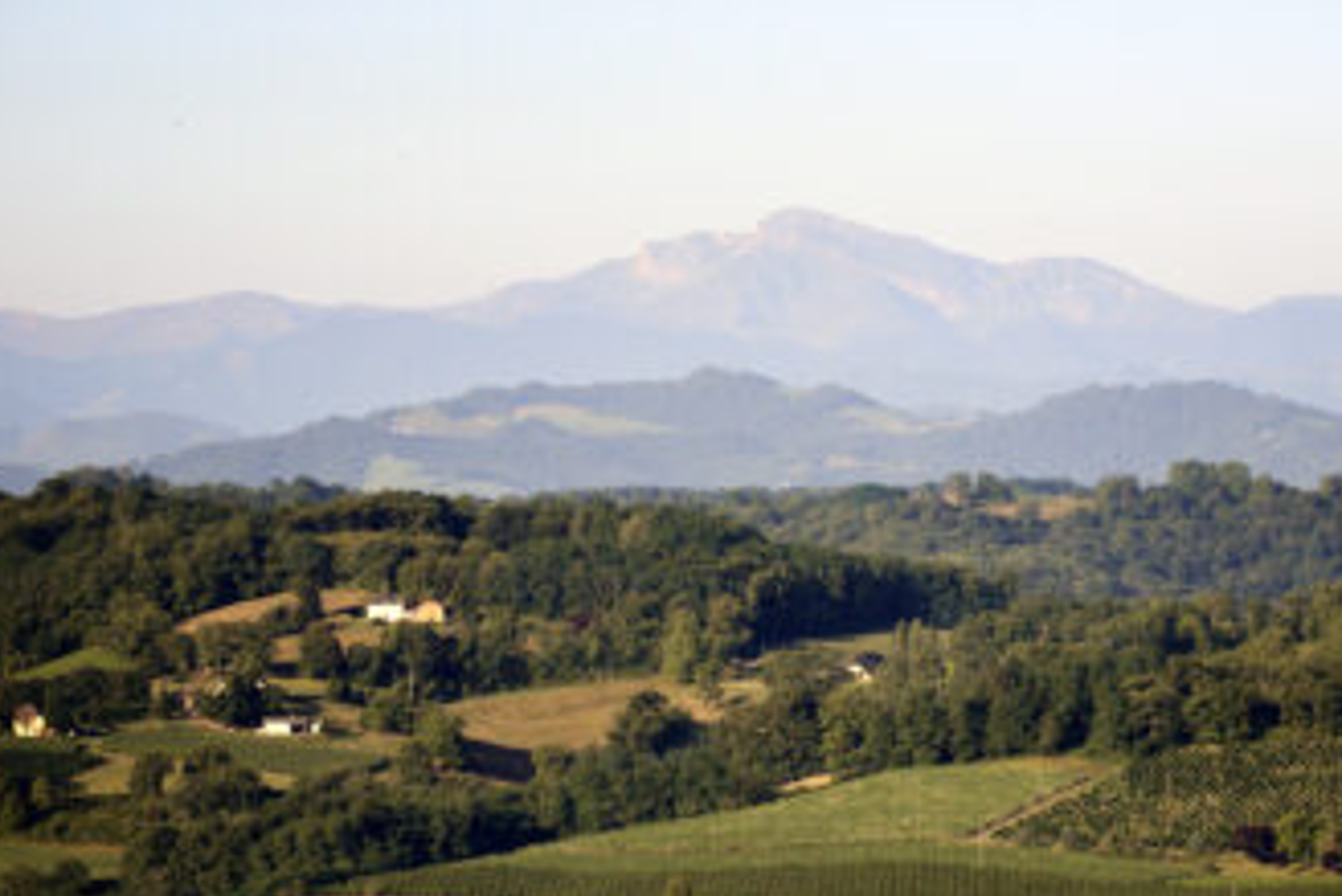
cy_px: 542
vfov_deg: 4.5
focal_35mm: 305
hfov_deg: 6.8
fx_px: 11374
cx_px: 790
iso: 640
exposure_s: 1/1000
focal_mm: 250
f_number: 11
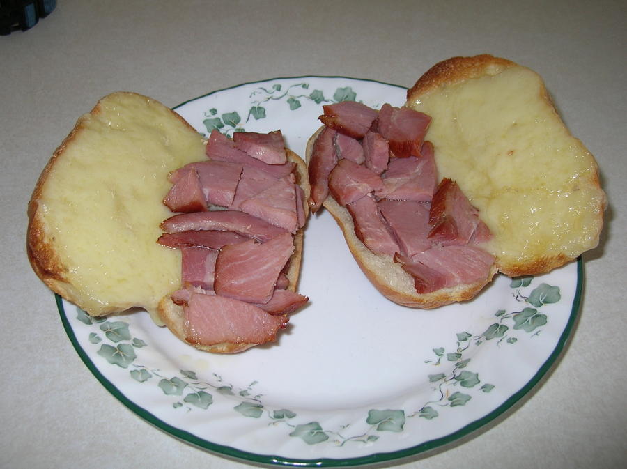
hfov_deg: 51.4
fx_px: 651
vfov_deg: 39.6
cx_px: 314
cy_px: 234
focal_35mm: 36
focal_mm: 6
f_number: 2.7
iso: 50
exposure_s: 1/60.1
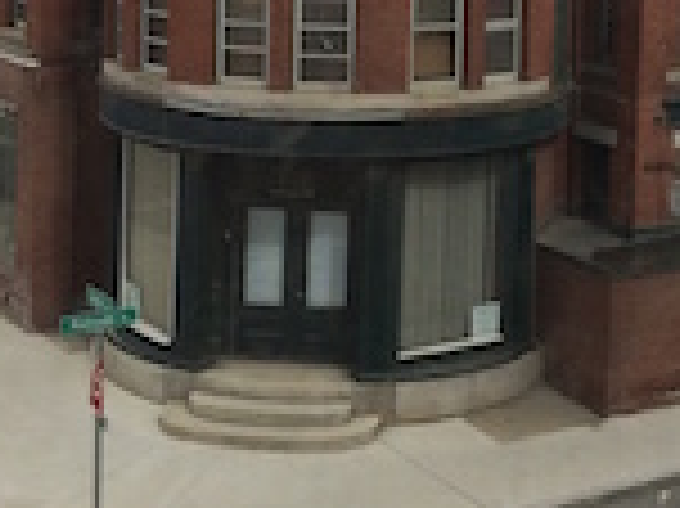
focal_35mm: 96
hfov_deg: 20.2
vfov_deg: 14.9
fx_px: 1884
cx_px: 554
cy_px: -92
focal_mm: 4.15
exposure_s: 1/1244
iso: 32
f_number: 2.2
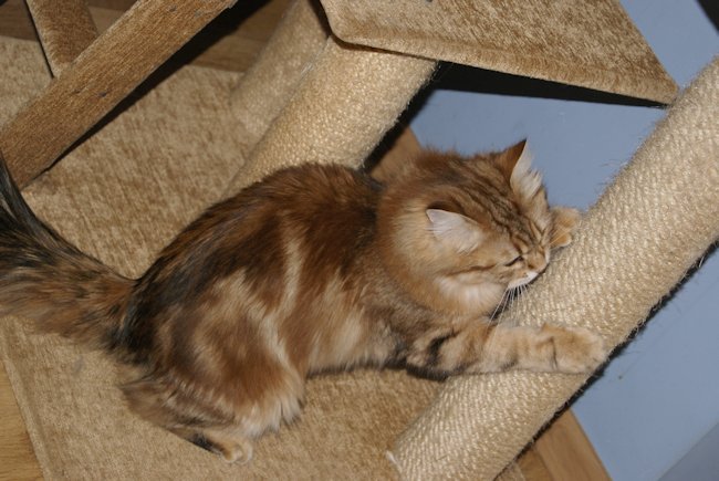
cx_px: 360
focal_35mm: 82
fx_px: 1650
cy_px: 240
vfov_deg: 16.6
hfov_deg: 24.6
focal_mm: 55
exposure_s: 1/80
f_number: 5.6
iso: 400
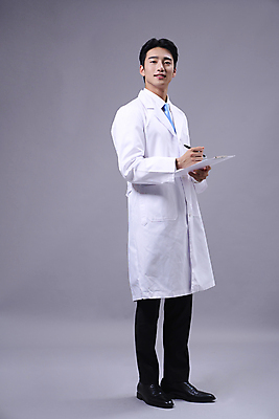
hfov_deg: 20.9
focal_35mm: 65
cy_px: 210
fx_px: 755
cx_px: 140
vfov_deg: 30.9
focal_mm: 65
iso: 160
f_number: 5.6
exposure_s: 1/125
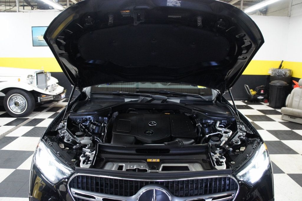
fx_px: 226
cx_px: 151
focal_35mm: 27
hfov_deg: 67.4
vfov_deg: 47.9
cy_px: 100
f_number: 3.5
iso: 1600
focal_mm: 18
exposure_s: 1/80
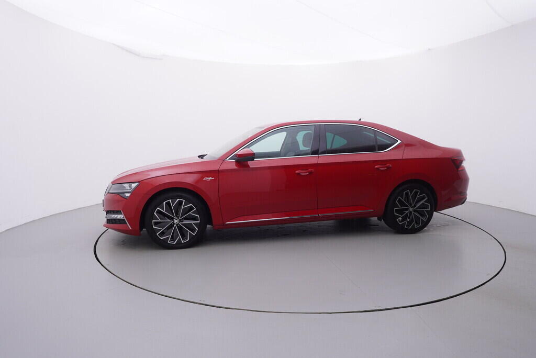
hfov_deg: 77.3
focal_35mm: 22
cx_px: 268
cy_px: 179
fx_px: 335
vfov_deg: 56.2
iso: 200
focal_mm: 15
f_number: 5
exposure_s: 1/80
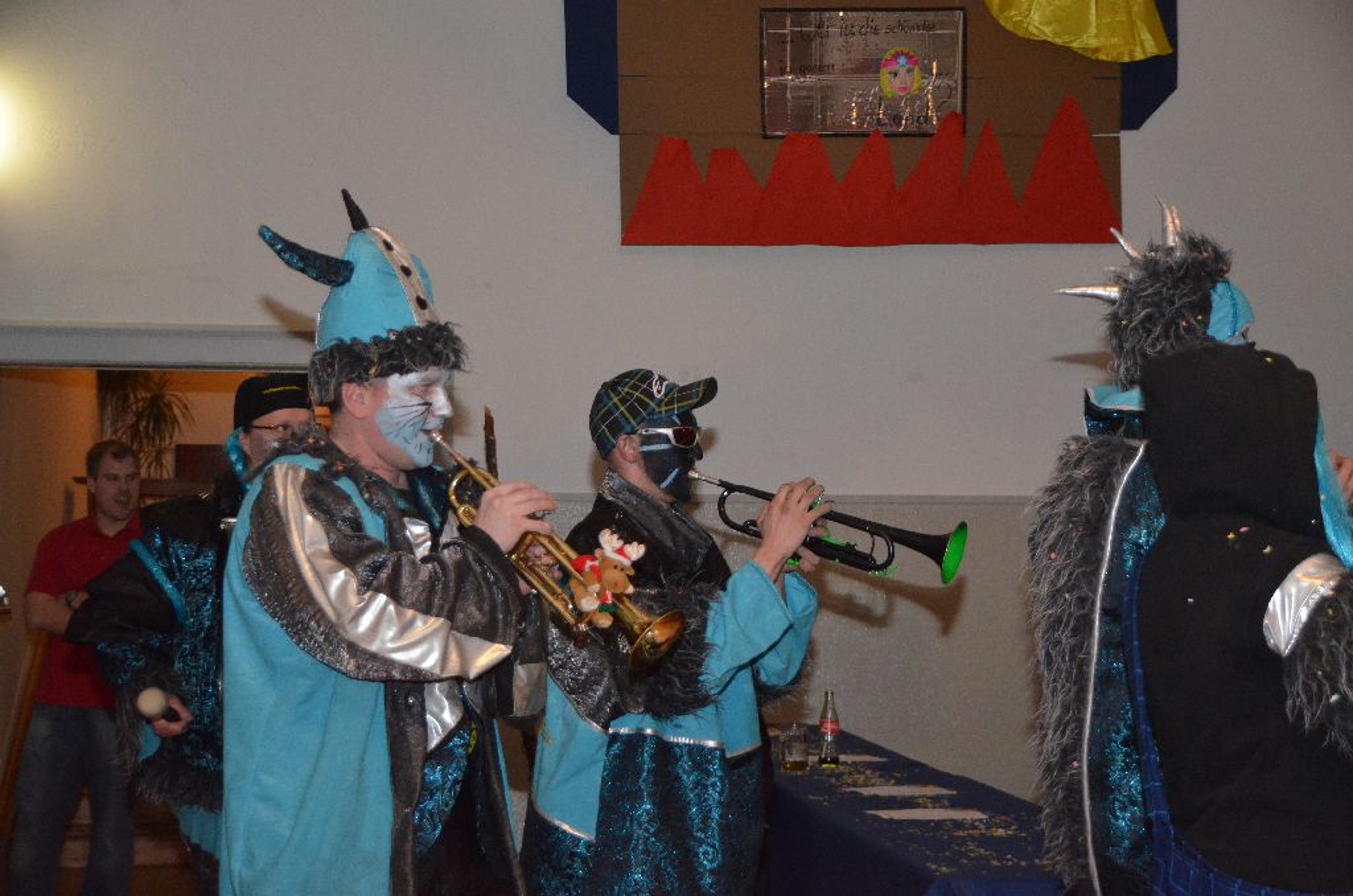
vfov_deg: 20.5
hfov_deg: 30.6
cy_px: 448
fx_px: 2475
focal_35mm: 66
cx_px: 676
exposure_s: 1/60
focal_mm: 44
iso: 3200
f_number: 4.5
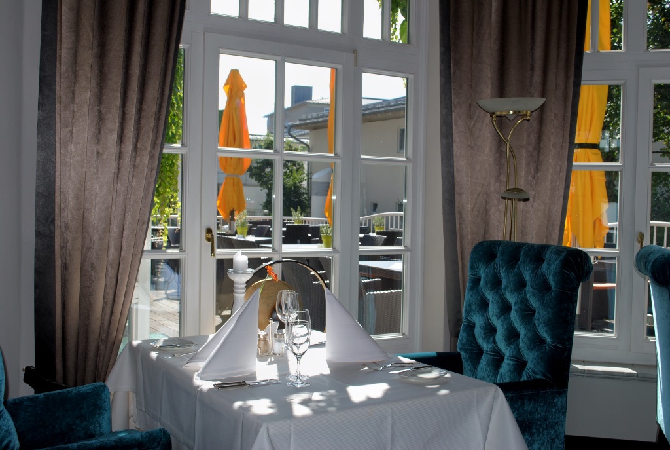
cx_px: 335
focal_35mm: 39
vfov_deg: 34.3
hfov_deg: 49.5
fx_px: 727
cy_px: 225
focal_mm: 26
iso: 100
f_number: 6.3
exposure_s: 1/200
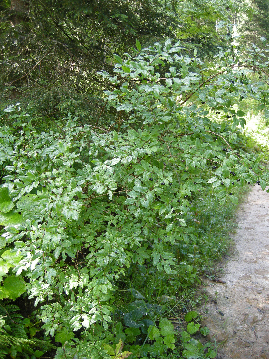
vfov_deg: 52.6
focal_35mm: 35
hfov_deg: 40.7
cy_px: 180
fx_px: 363
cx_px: 134
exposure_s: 1/57
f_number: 2.7
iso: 131
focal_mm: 7.5
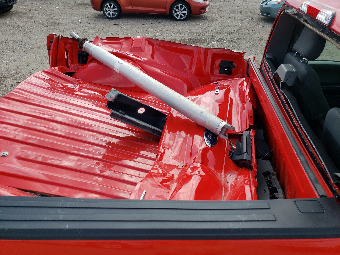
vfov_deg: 53.1
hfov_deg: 67.3
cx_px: 170
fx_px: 255
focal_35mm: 26
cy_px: 128
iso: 50
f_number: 1.5
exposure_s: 1/2000
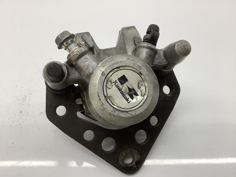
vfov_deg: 45.4
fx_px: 211
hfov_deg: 58.4
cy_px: 88
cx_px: 118
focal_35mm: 31
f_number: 2.4
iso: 50
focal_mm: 3.3
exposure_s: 1/120
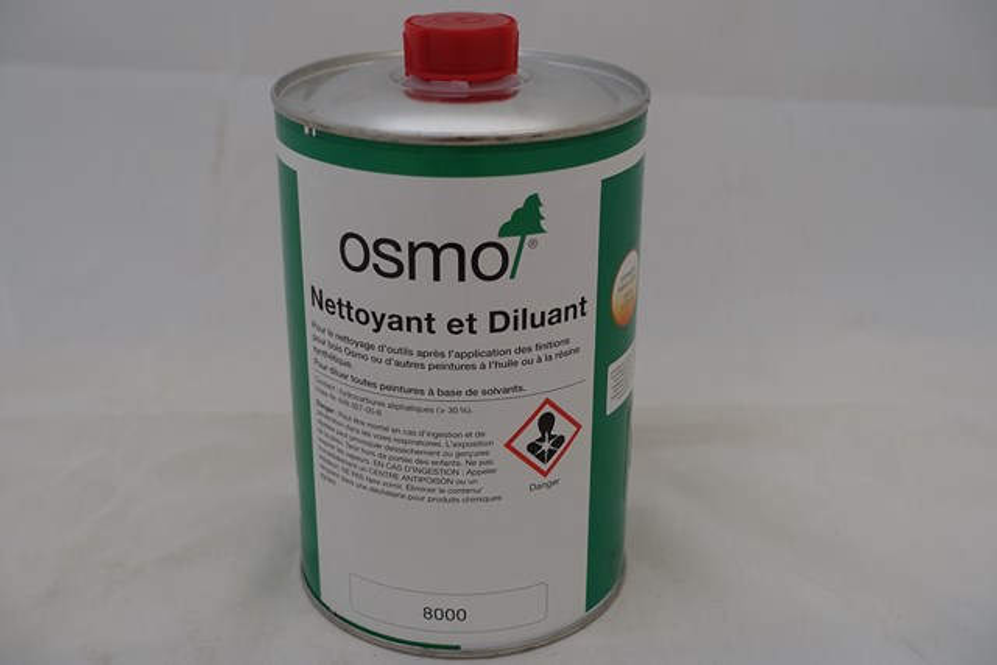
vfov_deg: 27.5
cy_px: 332
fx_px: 1357
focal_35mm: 49
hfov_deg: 40.3
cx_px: 498
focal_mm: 17.9
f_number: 3.2
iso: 200
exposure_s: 1/50
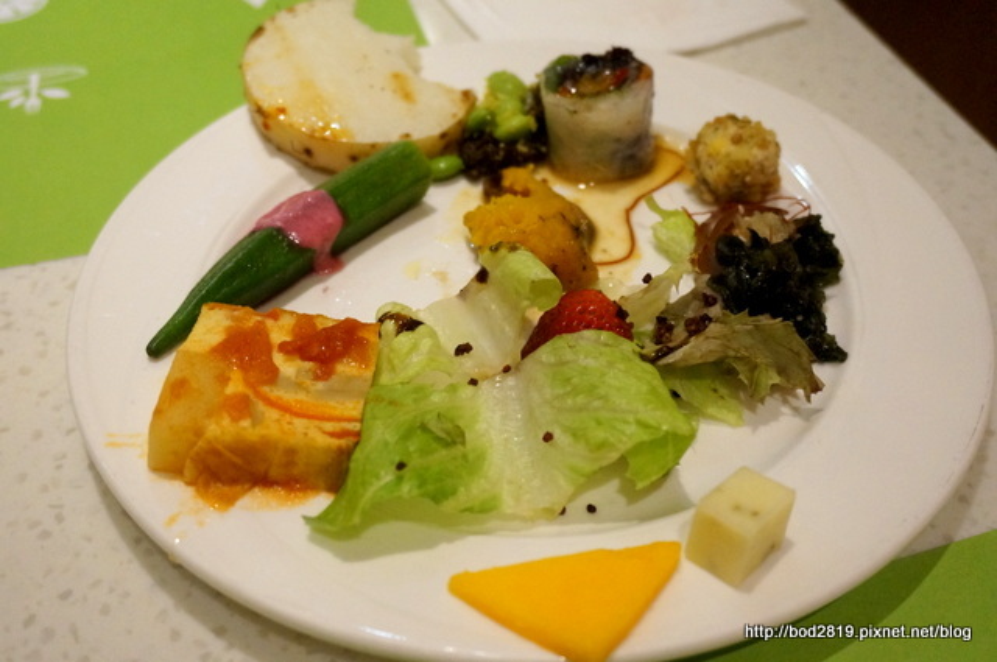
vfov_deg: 34.1
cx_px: 498
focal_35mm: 39
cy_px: 331
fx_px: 1079
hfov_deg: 49.6
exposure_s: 1/60
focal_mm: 26
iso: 3200
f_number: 4.5
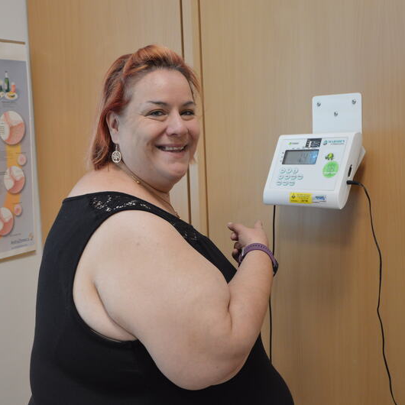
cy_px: 202
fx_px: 662
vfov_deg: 34.0
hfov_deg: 33.9
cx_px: 169
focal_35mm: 50
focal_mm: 26
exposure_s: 1/40
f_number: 4
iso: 900
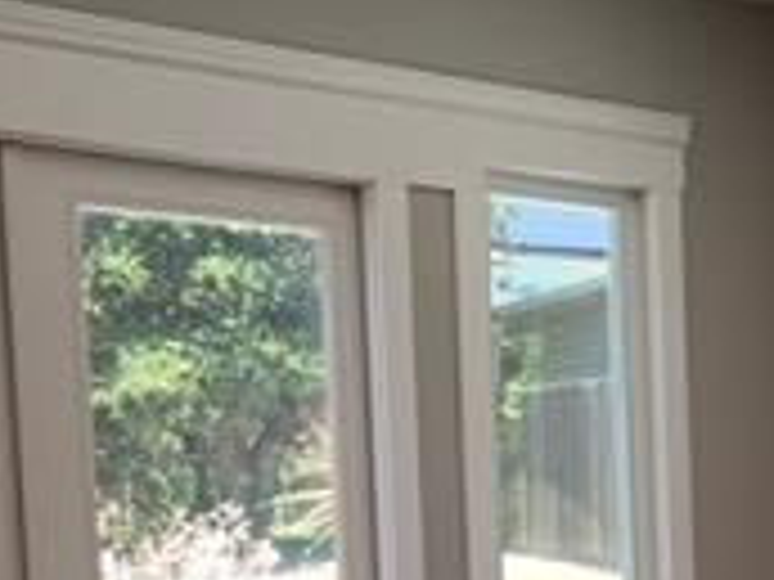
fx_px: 2169
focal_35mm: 97
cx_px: 1138
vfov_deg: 14.4
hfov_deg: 18.2
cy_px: 814
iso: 40
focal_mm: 4.25
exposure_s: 1/120
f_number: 1.8
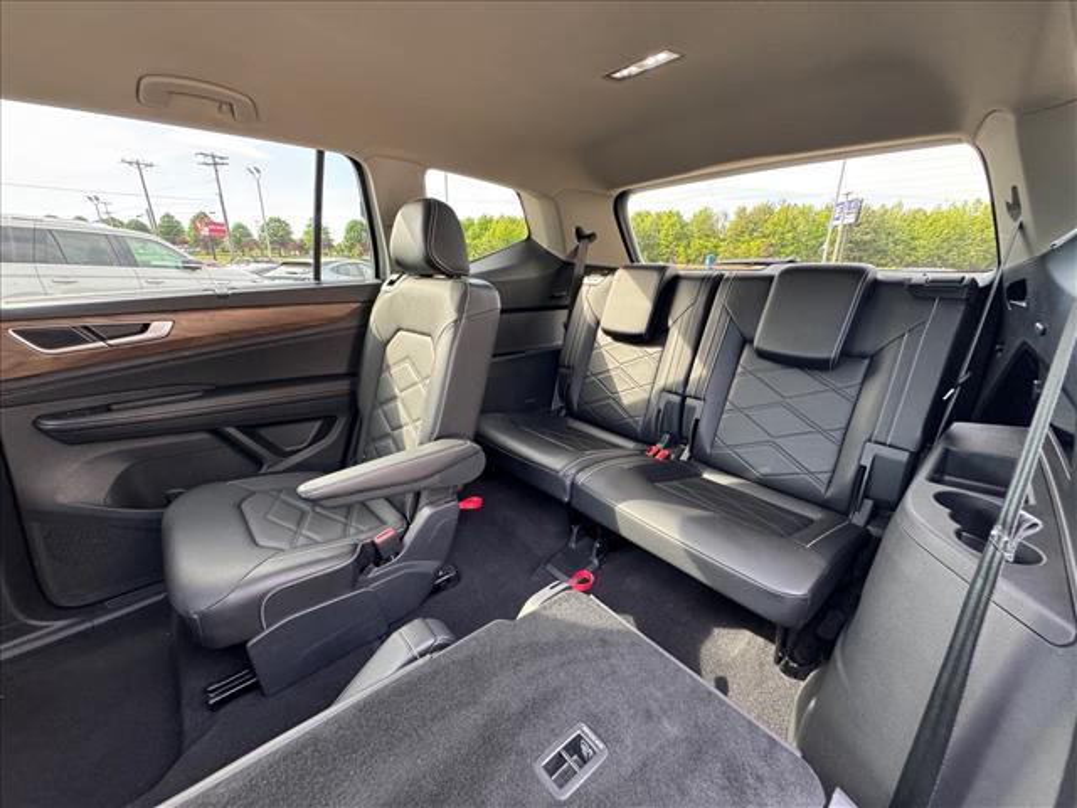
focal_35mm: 14
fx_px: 436
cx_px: 538
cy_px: 404
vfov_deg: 85.7
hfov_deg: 102.1
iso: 250
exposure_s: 1/99
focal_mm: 2.22
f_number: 2.2
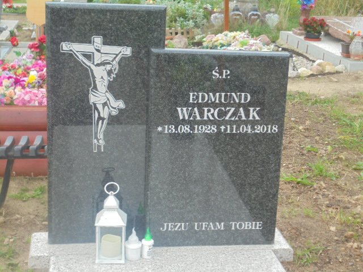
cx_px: 182
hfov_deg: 30.3
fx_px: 671
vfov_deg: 22.9
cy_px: 136
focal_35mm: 64
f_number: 5.6
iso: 100
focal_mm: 11.5
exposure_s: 1/60
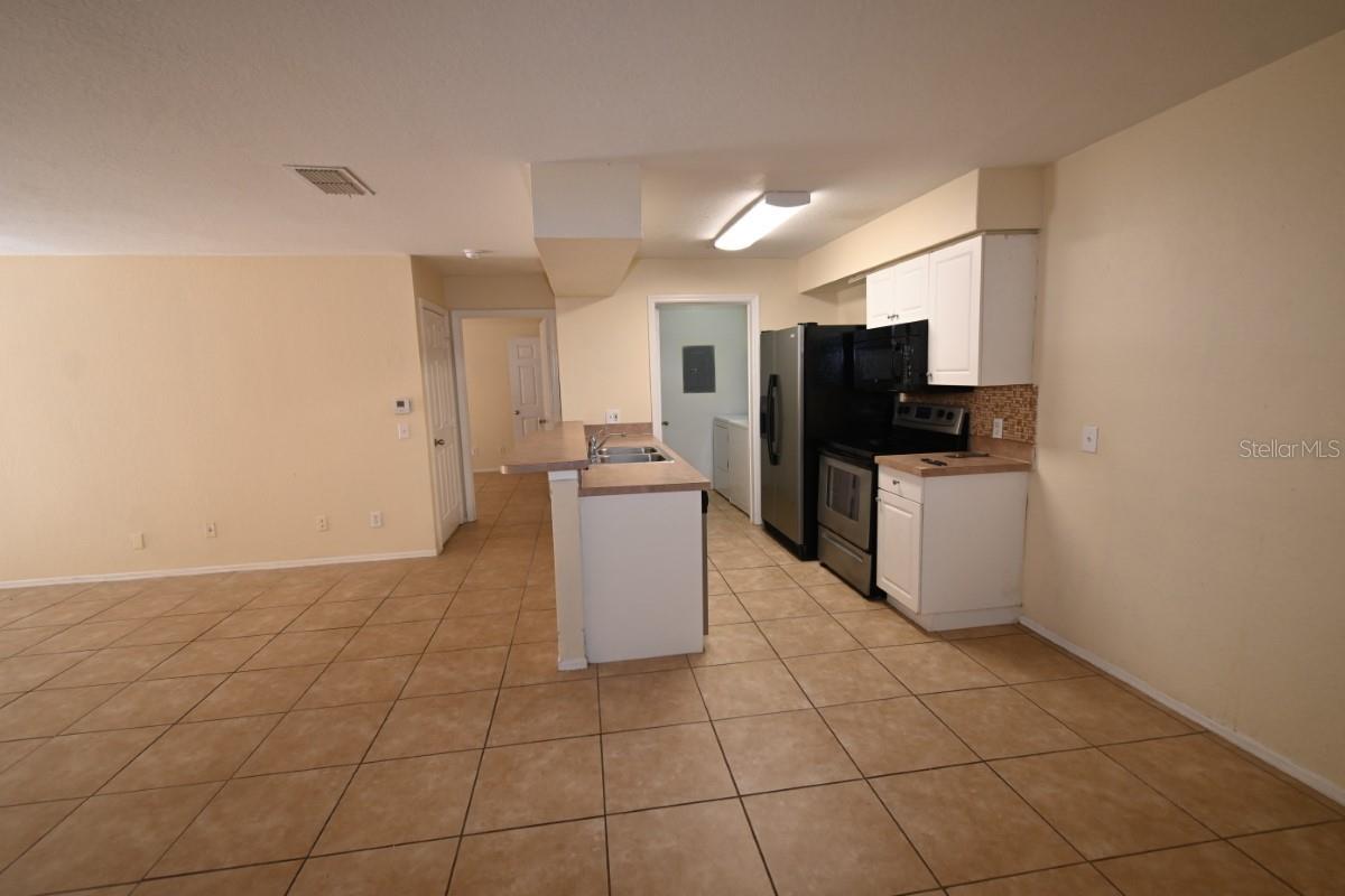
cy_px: 448
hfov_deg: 100.4
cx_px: 672
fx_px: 560
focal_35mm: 15
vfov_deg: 77.3
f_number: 4.5
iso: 560
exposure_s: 1/60
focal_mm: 10
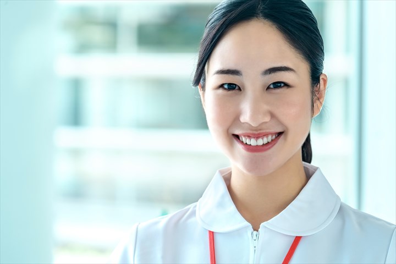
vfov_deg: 6.9
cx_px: 198
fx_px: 2200
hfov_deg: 10.3
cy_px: 132
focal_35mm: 200
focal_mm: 200
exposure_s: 1/320
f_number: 5.6
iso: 400
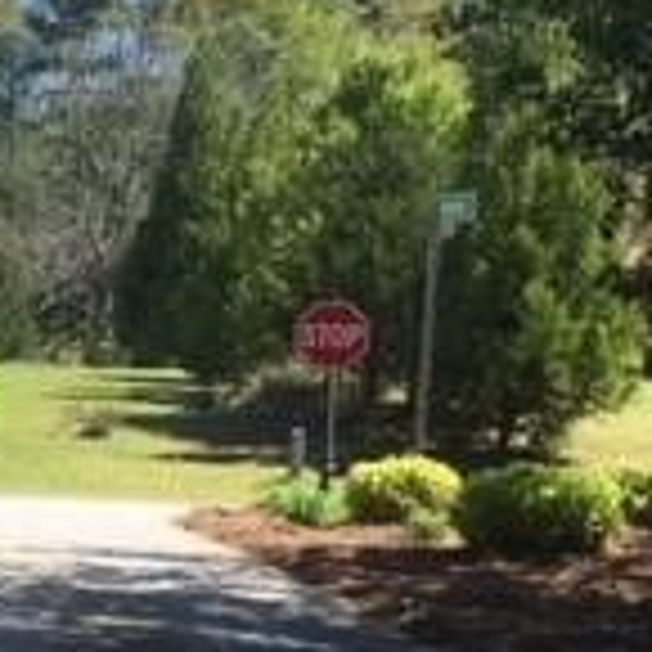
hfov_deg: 13.0
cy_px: 526
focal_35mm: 113
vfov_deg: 15.3
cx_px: -715
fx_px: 2408
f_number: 2.2
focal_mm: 4.15
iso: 25
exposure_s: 1/874
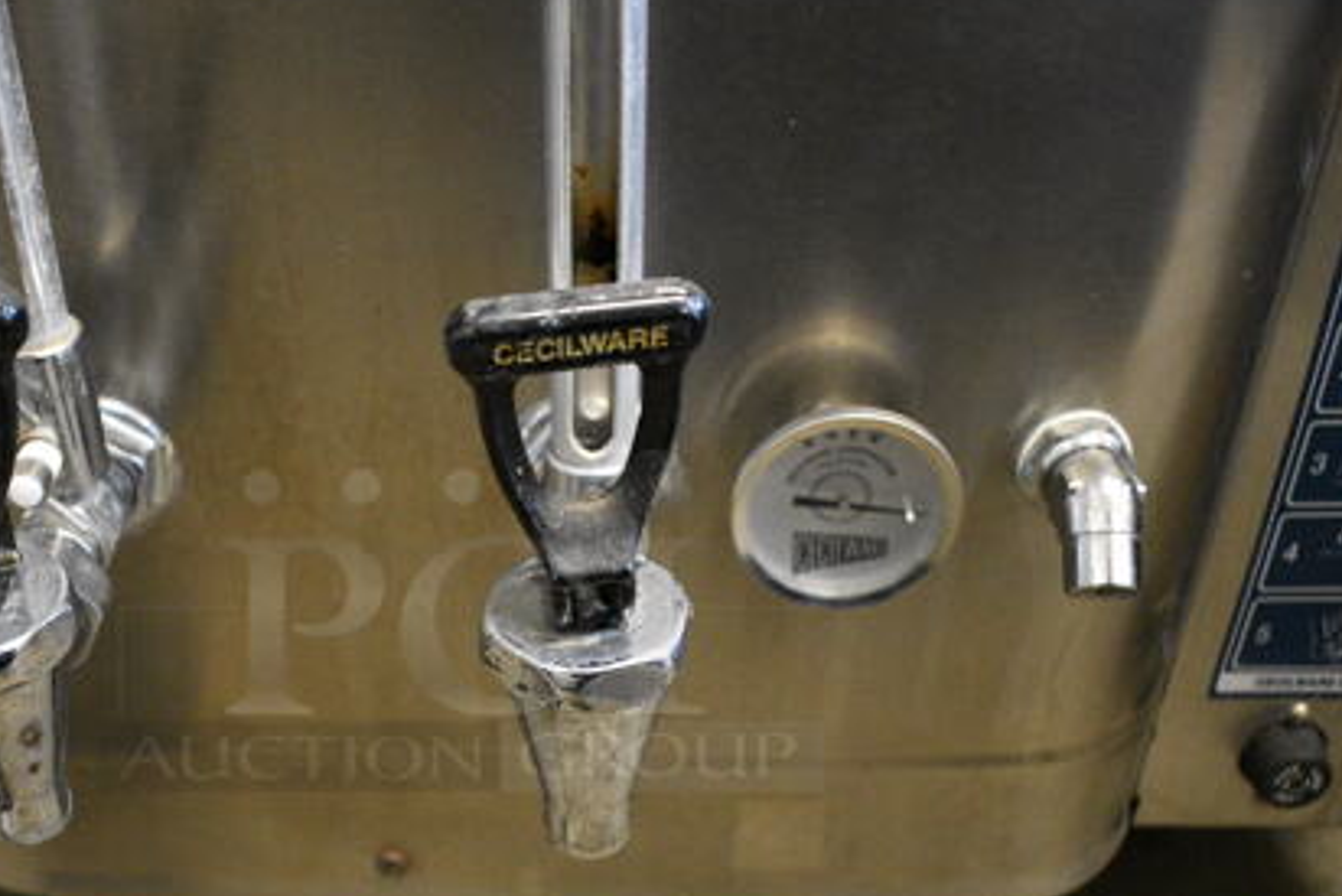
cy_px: 619
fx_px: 1492
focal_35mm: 40
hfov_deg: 47.8
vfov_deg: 33.1
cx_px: 463
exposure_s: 1/125
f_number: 3.5
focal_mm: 18
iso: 4000
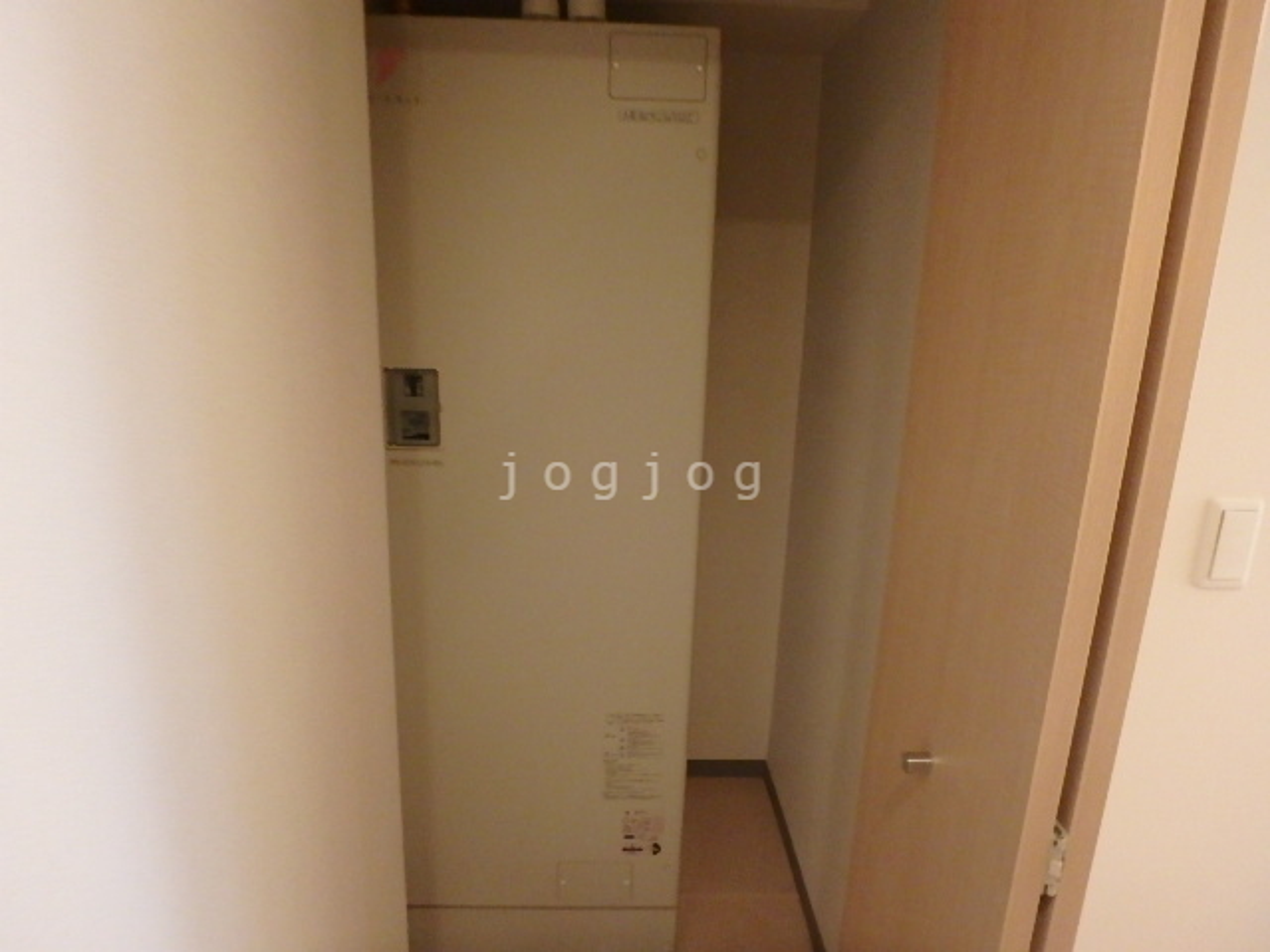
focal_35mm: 21
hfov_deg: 79.0
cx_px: 635
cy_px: 476
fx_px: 770
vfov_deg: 63.4
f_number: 3.5
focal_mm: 3.7
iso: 800
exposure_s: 1/15
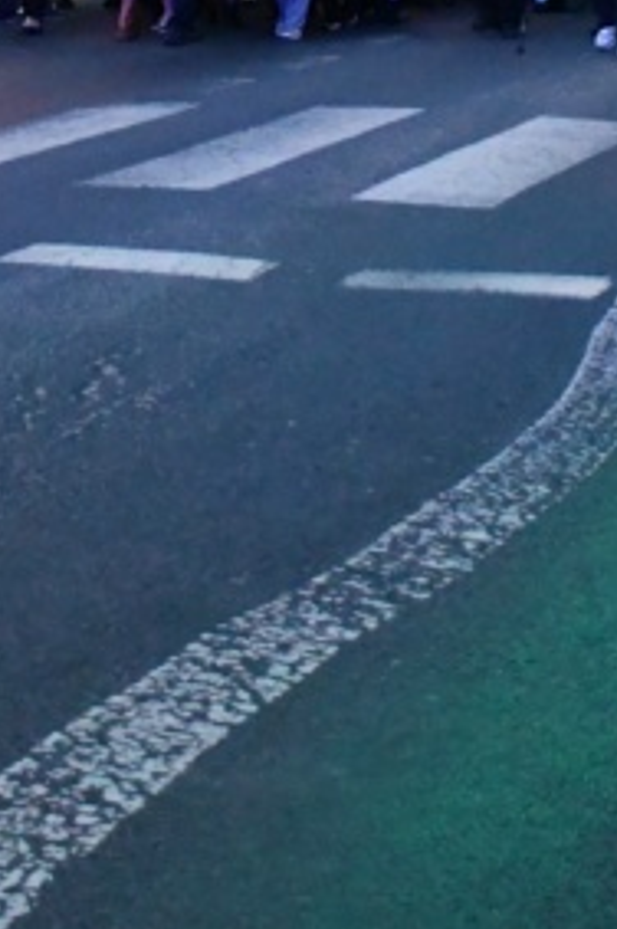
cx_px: 341
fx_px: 3737
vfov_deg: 13.8
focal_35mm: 145
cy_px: -172
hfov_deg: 9.4
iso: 6400
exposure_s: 1/60
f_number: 4
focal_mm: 27
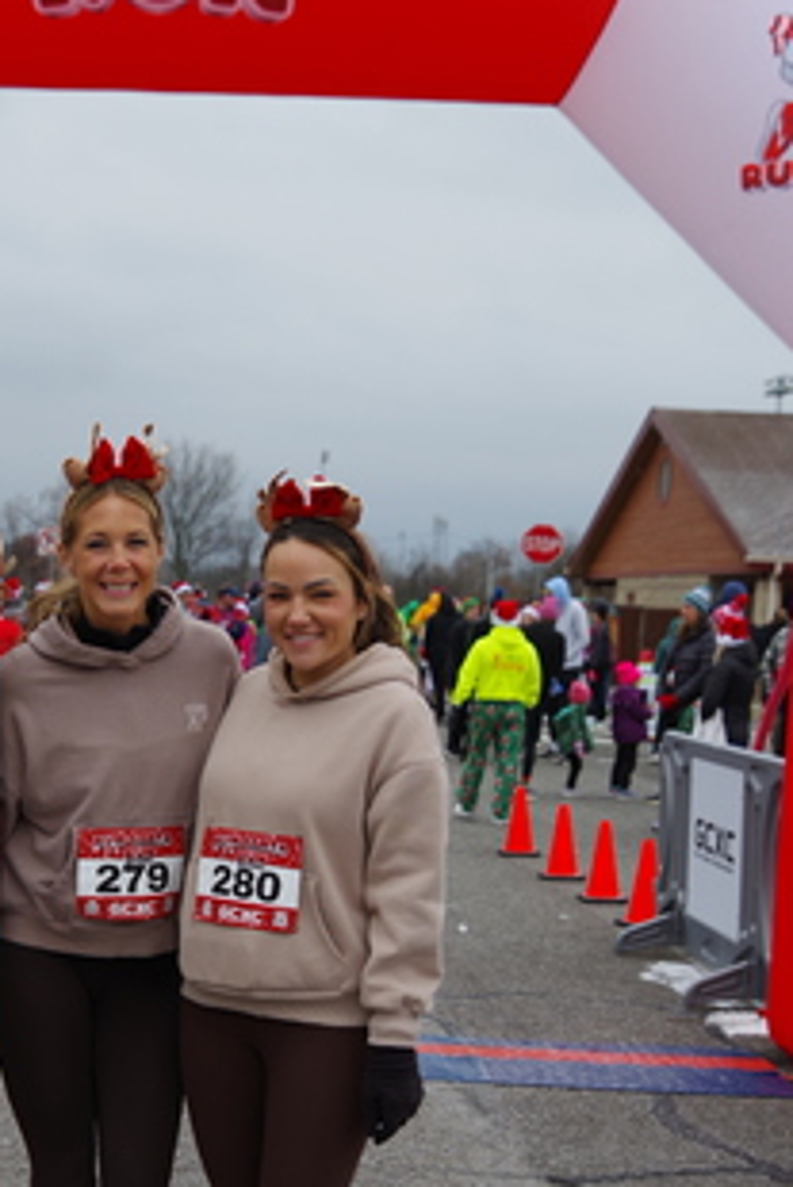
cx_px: 125
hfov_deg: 21.6
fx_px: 2046
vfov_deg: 32.0
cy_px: 842
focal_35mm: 62
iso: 200
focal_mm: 35
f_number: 4
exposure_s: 1/250
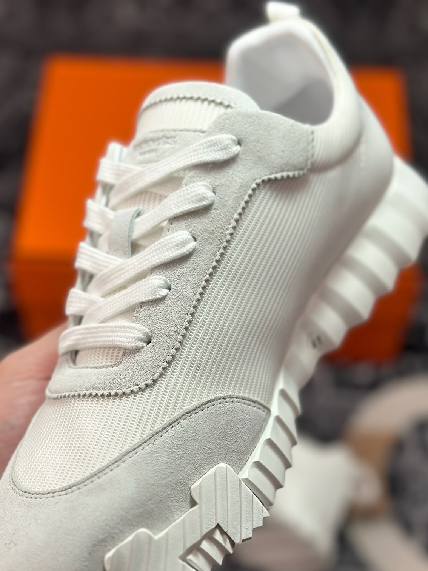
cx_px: 192
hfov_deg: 22.6
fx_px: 1072
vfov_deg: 29.8
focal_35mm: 65
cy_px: 337
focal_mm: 6.86
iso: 80
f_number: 1.78
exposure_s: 1/1695
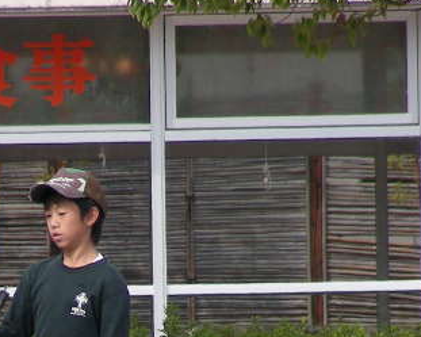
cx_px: 8
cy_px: 459
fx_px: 15218
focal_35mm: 1221
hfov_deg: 1.6
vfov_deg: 1.3
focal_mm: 63.3
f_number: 4
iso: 50
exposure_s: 1/242
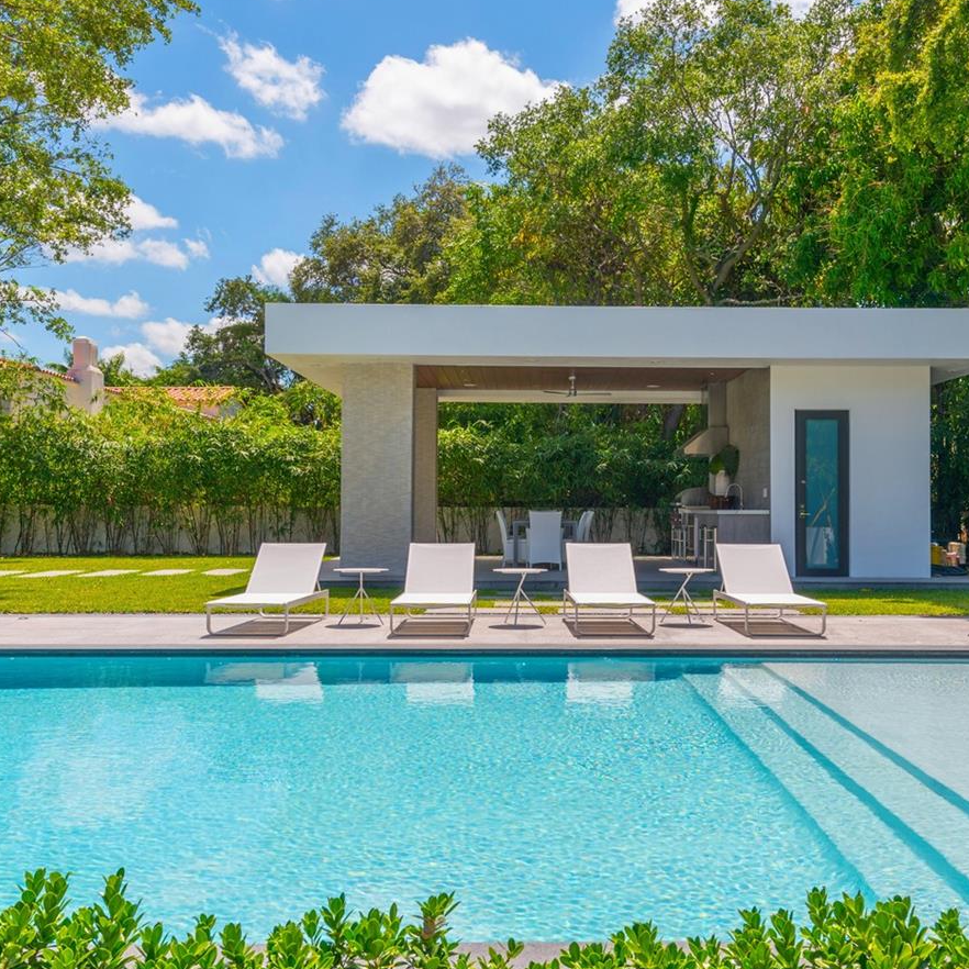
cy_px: 482
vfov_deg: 44.9
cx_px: 542
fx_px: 1172
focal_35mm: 37
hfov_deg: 44.8
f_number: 8
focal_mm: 24
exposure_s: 1/250
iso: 125
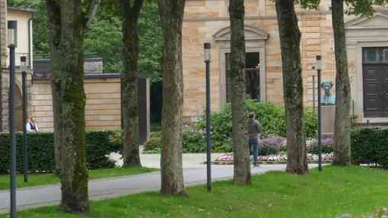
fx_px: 1769
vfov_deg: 7.0
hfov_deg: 12.4
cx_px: 370
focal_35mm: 172
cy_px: 19
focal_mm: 30.3
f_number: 4.8
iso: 125
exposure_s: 1/80
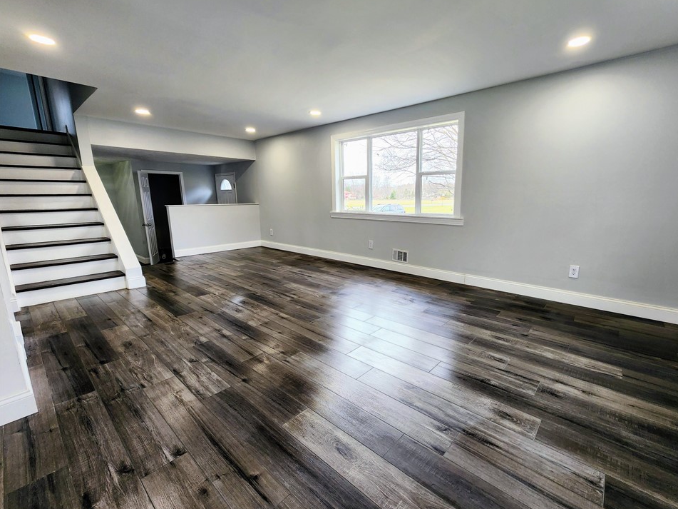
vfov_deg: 85.7
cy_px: 253
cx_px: 364
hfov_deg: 101.9
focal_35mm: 14
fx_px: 274
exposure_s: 1/60
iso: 64
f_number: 2.2
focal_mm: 2.2
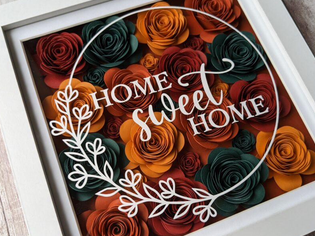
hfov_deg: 52.6
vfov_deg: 40.7
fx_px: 318
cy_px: 125
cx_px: 160
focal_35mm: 35
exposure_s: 1/99.9
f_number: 1.73
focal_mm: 4.38
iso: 78
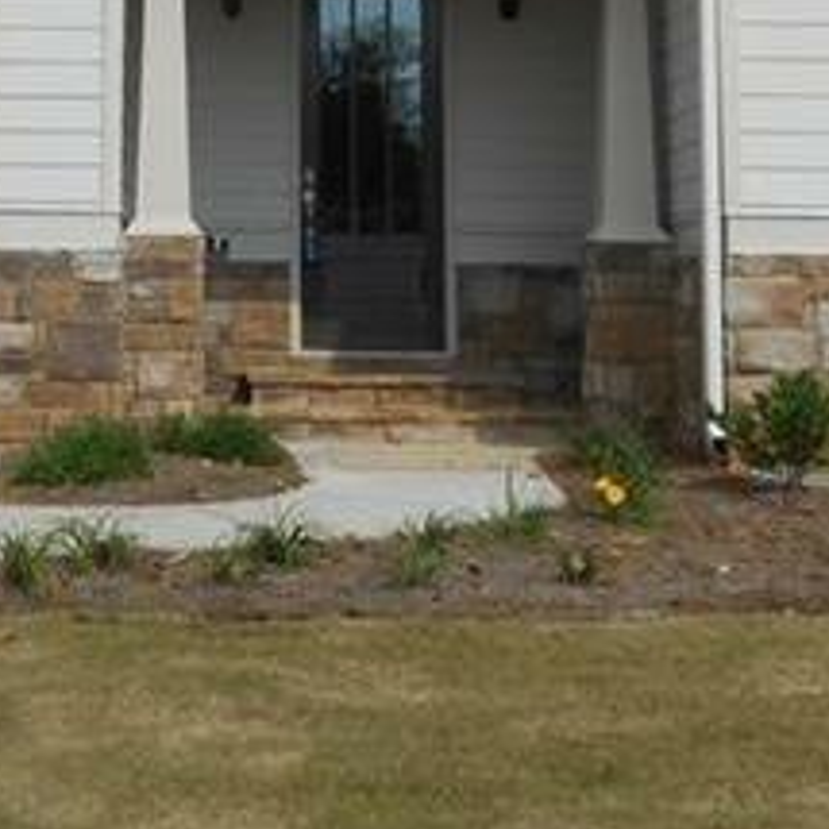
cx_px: 216
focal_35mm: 82
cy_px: -162
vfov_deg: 19.9
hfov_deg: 21.0
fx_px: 2222
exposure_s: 1/1000
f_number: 3.7
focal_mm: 4.5
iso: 80
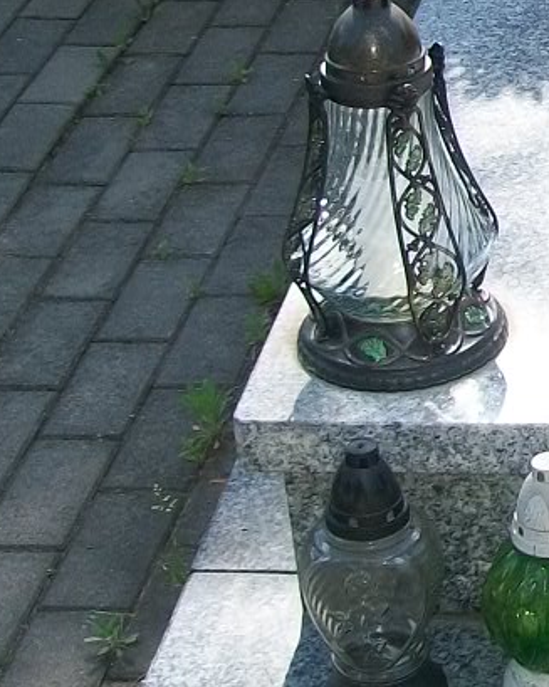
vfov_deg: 17.1
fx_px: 2235
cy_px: -8
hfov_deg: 13.0
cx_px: 890
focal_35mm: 110
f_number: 2.7
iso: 80
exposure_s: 1/500
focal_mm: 6
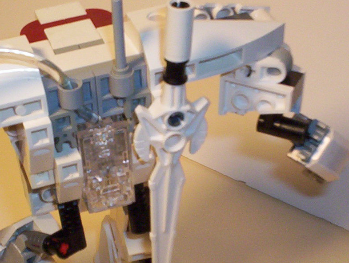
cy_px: 180
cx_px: 97
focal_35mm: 79
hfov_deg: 24.4
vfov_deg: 18.7
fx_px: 799
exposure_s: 1/60
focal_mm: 4.99
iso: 140
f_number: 4.5
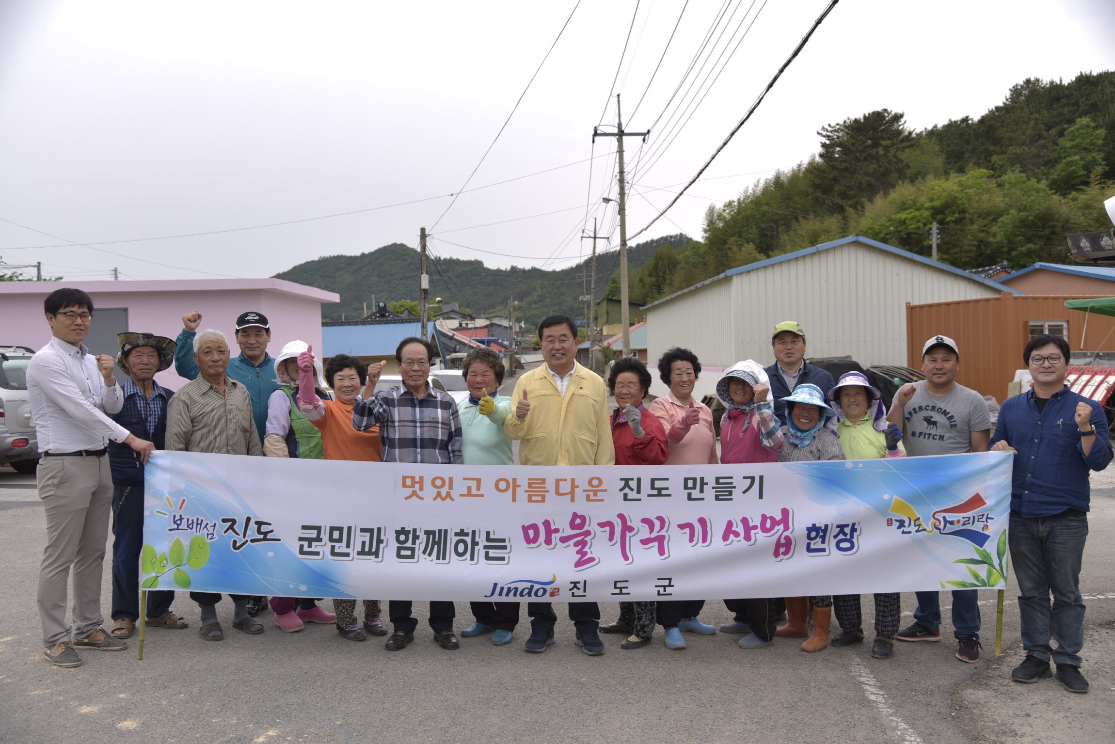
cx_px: 558
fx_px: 991
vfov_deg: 41.1
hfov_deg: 58.7
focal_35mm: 32
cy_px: 372
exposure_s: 1/125
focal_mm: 32
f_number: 4.5
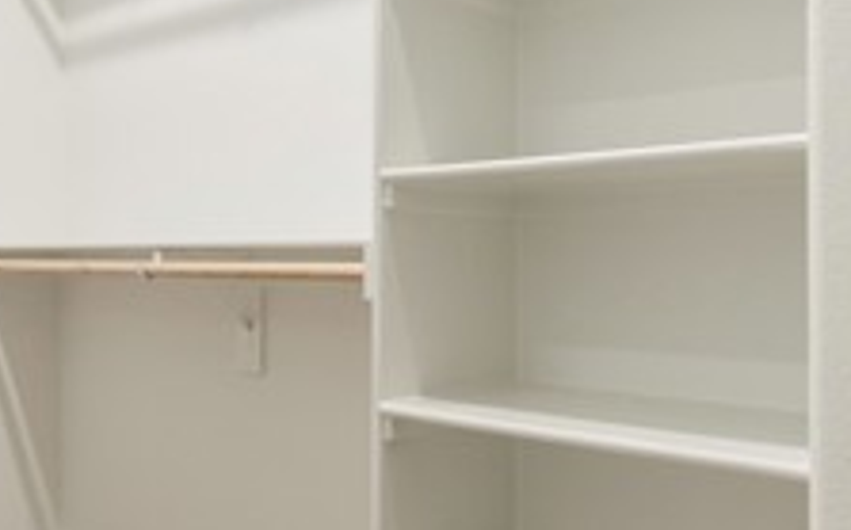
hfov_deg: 47.0
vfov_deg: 31.2
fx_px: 950
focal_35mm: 41
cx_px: 248
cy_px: 263
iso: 400
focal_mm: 14
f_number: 2.8
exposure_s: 1/160
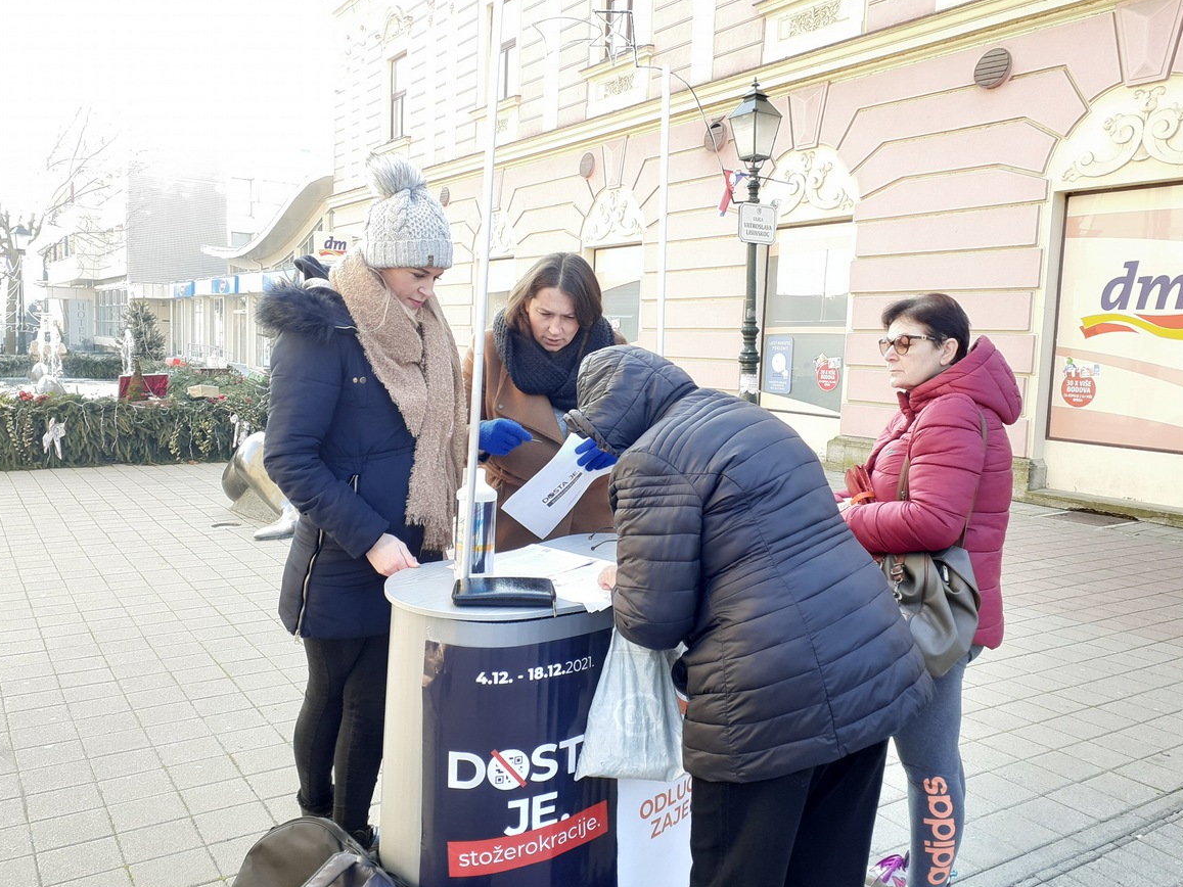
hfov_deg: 63.4
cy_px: 440
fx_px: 957
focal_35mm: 28
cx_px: 590
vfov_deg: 49.8
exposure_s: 1/55
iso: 40
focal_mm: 3.6
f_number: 1.9
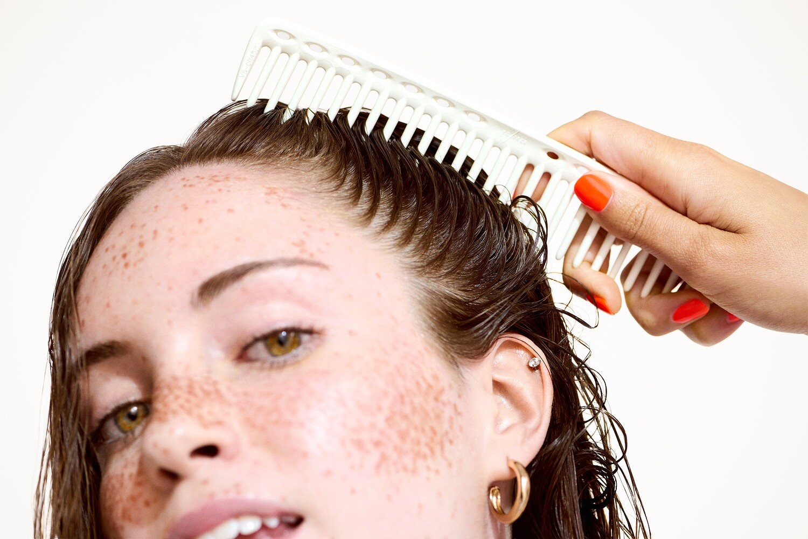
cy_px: 270
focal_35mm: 105
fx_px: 2356
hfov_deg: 19.5
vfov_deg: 13.0
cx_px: 404
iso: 1600
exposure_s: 1/400
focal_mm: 105
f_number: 6.3
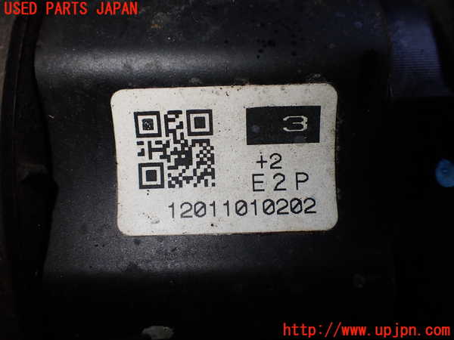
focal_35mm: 30
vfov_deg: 46.8
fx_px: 393
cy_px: 170
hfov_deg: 60.0
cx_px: 227
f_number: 2.3
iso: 100
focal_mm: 5.4
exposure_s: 1/200
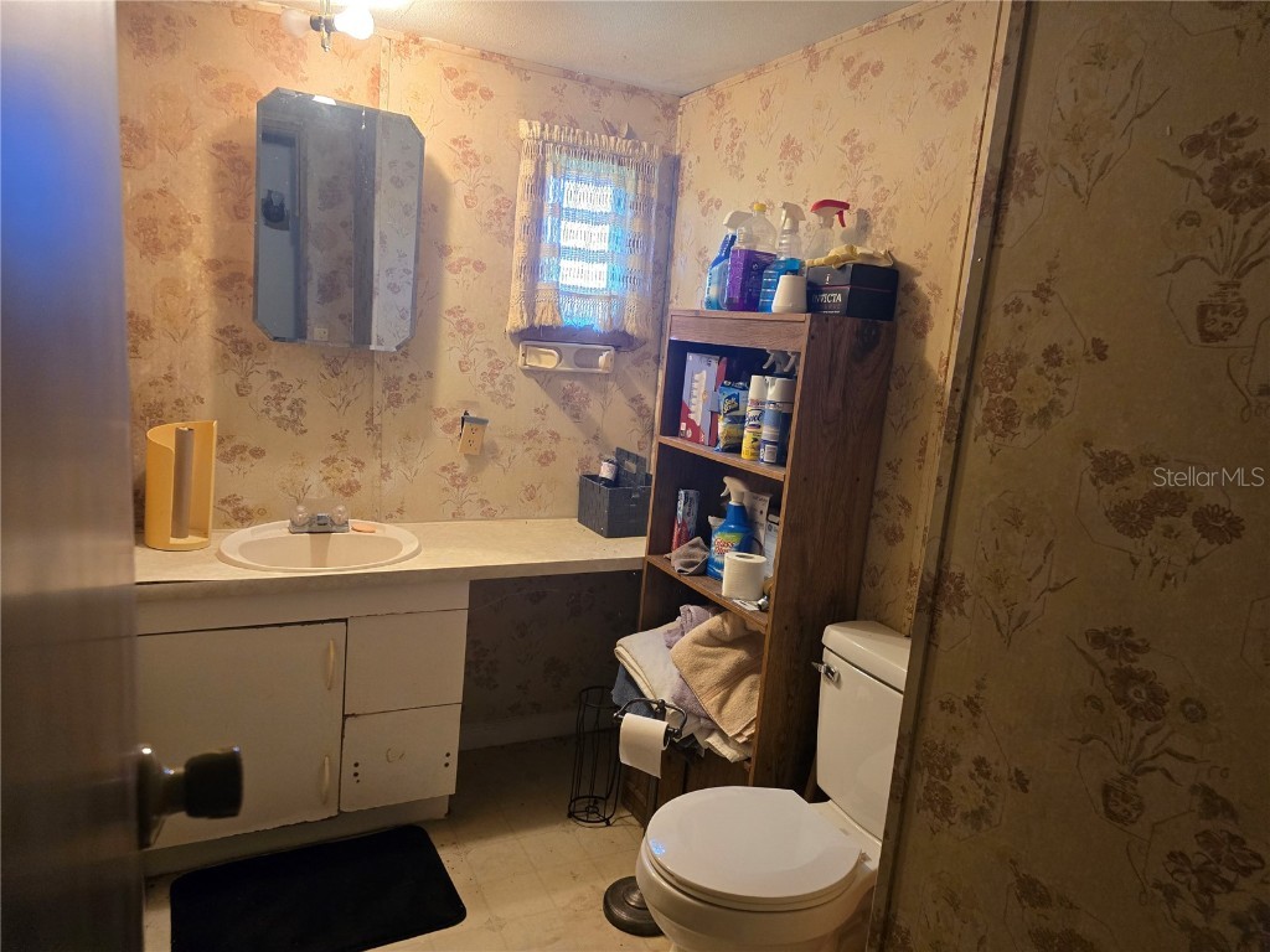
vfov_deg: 58.9
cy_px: 476
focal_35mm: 23
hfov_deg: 73.9
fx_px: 844
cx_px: 635
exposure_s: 1/120
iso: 500
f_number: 1.7
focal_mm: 6.3
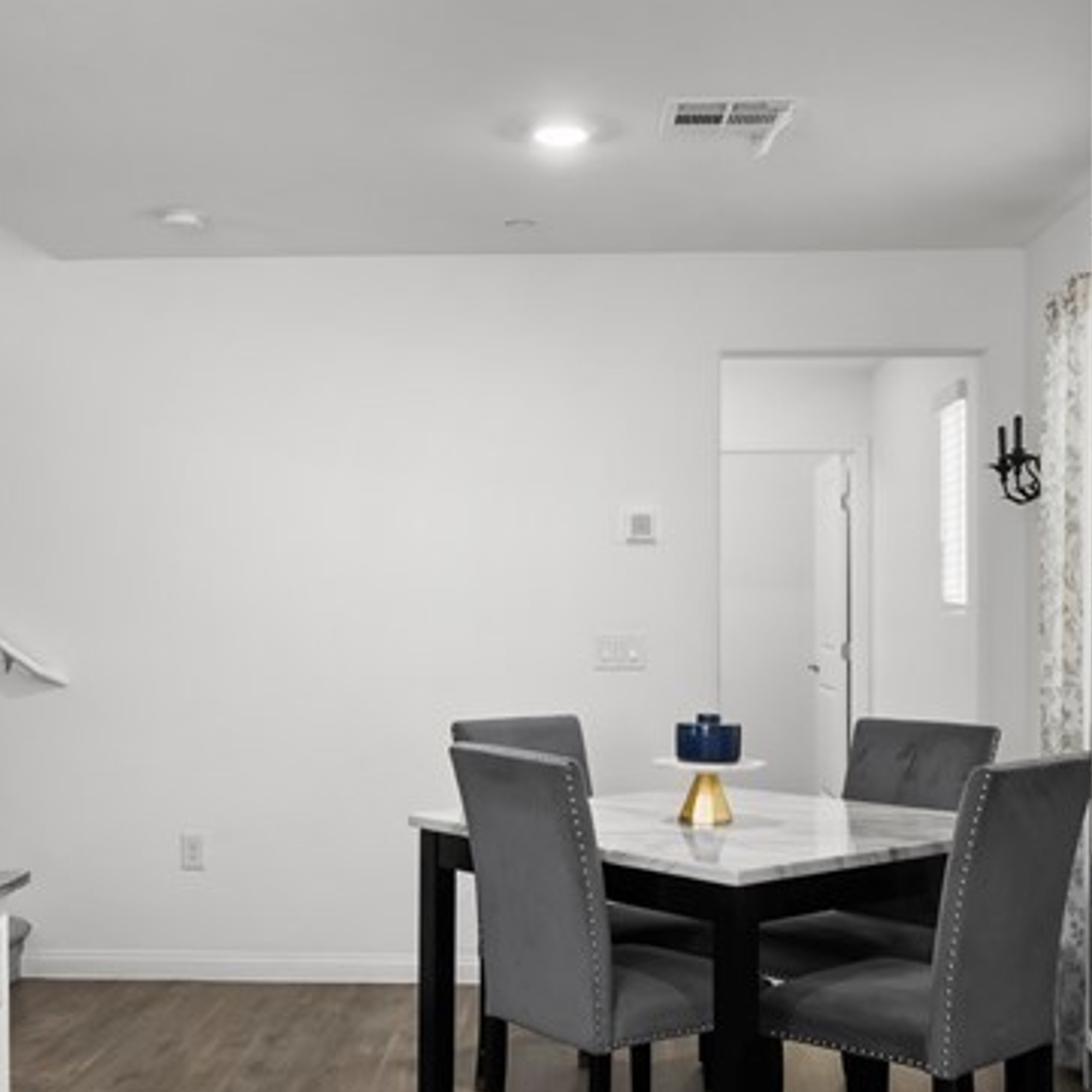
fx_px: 1642
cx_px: 478
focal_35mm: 46
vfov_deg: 36.7
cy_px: 606
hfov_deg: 36.7
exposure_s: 1/8
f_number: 8
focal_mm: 18
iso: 400
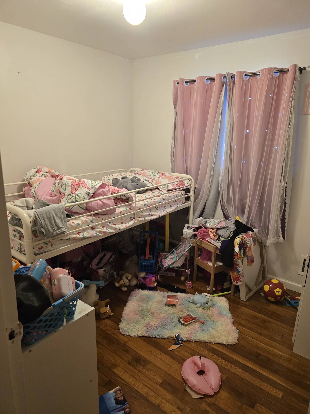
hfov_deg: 58.9
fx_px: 275
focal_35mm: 23
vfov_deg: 73.9
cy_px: 207
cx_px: 155
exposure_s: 1/120
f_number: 1.7
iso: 800
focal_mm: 6.3
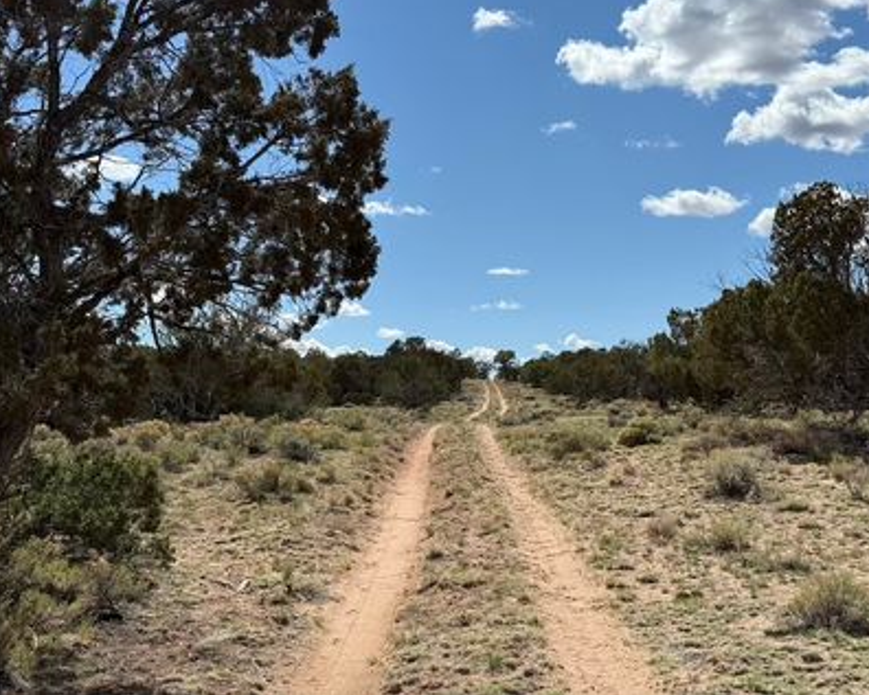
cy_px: 343
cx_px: 449
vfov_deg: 29.7
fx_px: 1312
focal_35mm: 51
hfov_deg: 36.6
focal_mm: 6.76
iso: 100
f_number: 1.78
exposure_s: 1/6536
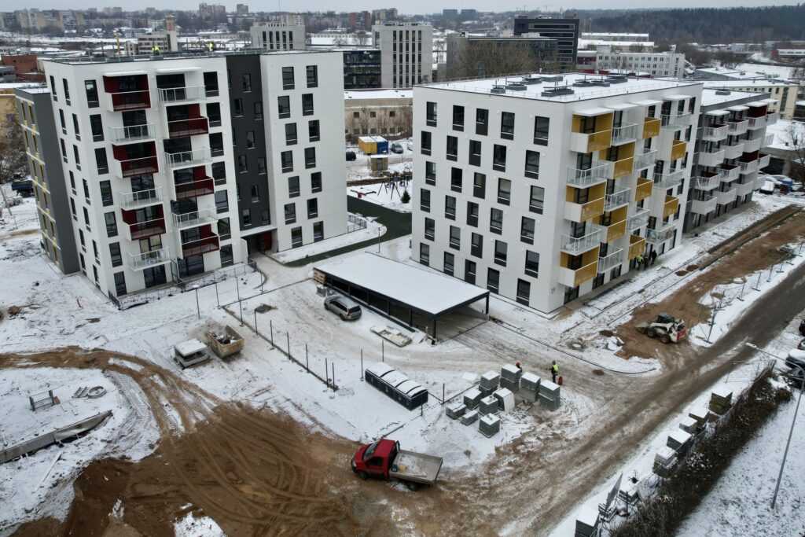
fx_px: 492
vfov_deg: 57.2
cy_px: 268
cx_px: 402
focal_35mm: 22
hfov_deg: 78.6
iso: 110
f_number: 2.8
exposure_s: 1/250
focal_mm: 8.38
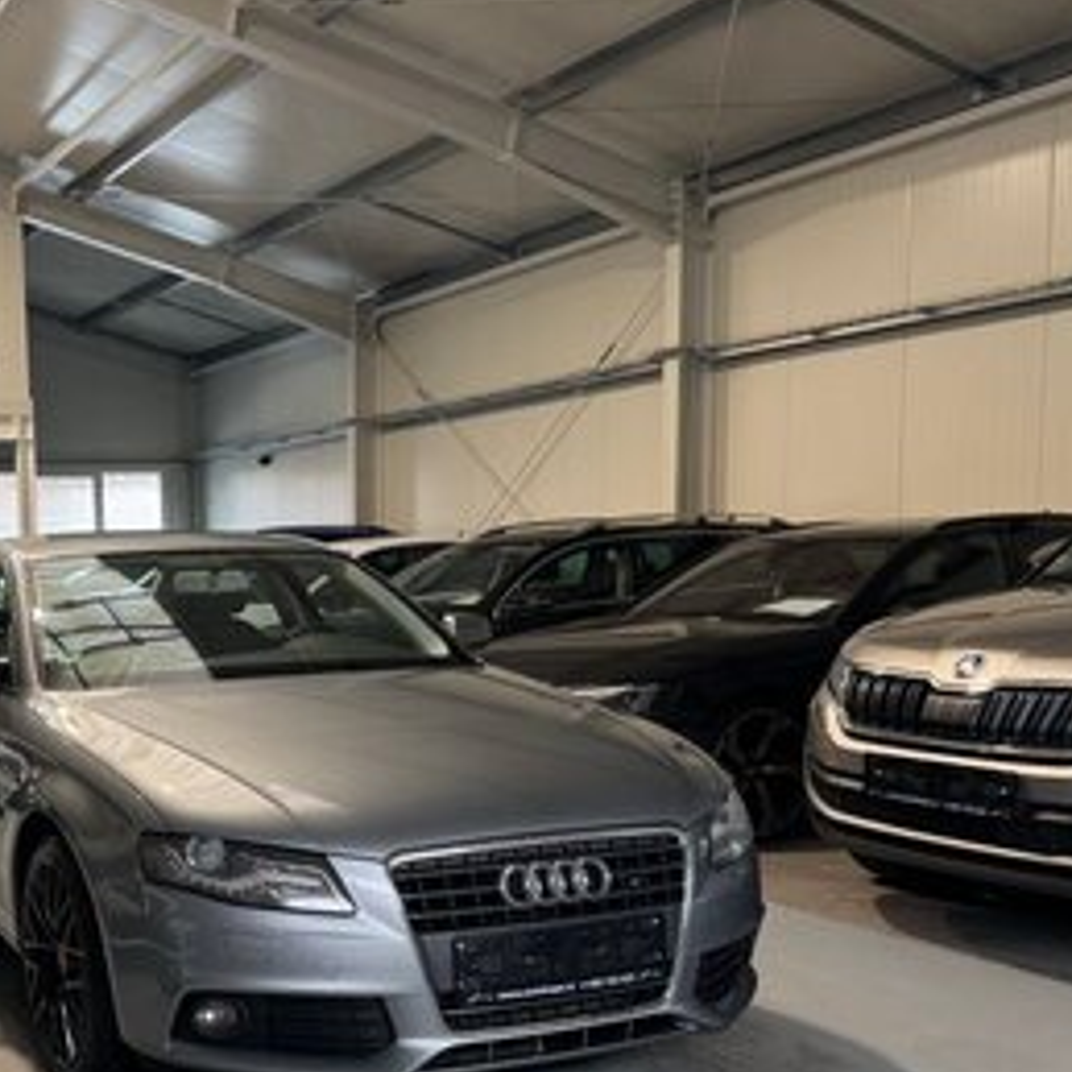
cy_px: 733
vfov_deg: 41.2
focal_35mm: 40
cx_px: 141
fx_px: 1401
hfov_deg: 39.3
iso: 200
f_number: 1.78
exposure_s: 1/108
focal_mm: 6.76
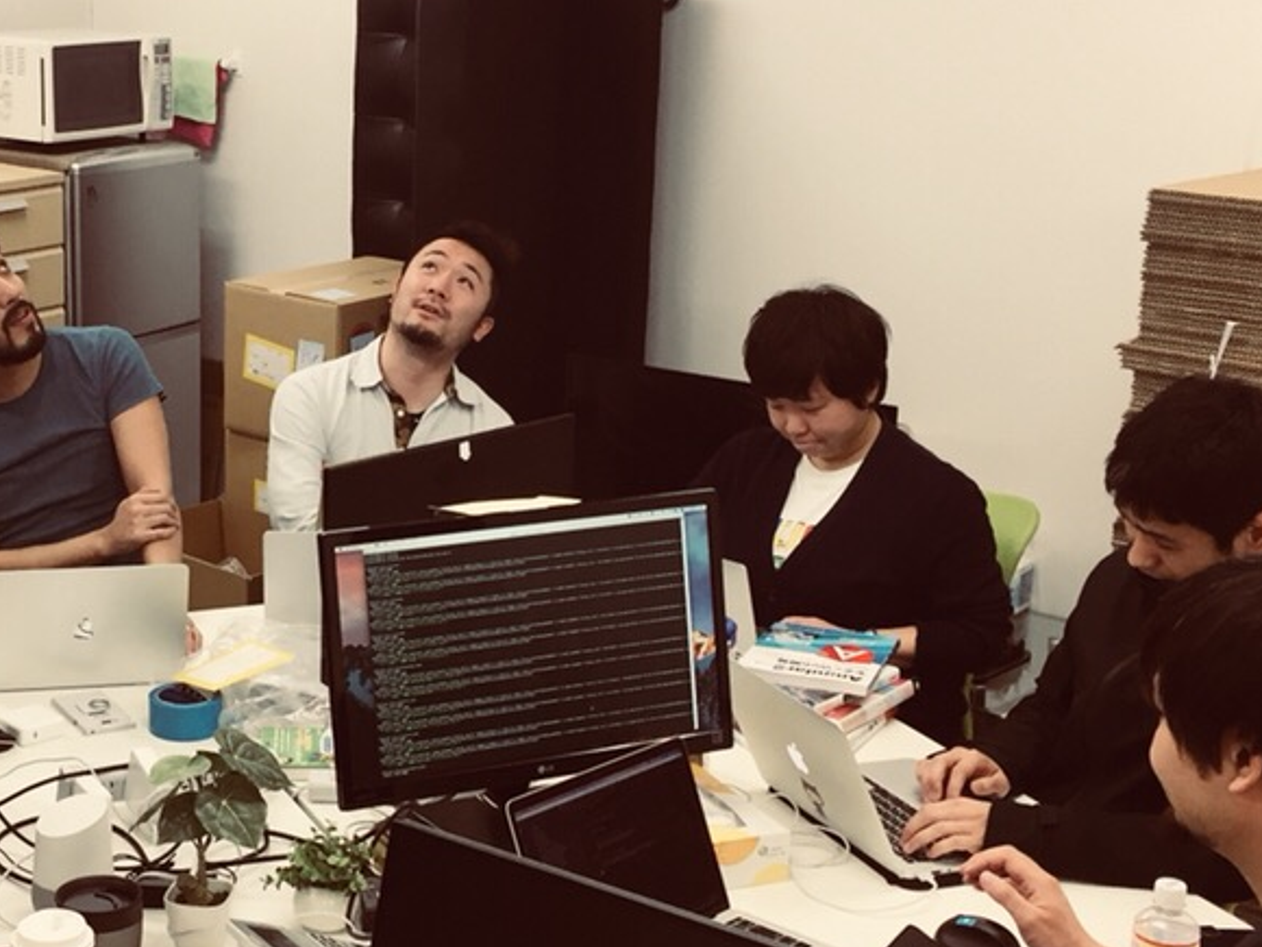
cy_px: 520
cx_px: 320
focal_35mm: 60
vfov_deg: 24.4
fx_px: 2187
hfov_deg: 31.6
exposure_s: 1/33
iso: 40
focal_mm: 4.15
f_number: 2.2
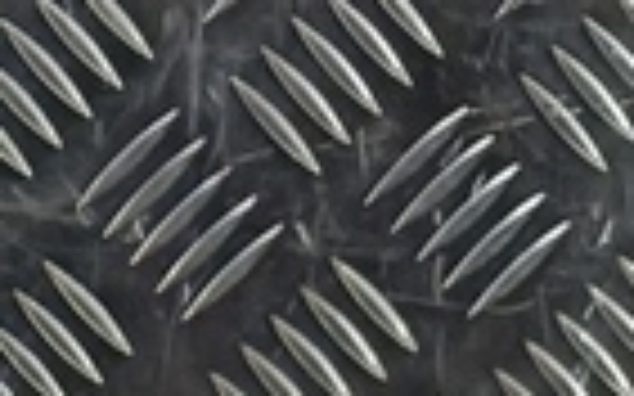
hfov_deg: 10.3
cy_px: 1480
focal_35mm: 177
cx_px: -863
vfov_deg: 6.3
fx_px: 3057
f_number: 1.6
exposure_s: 1/50
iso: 160
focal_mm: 4.11
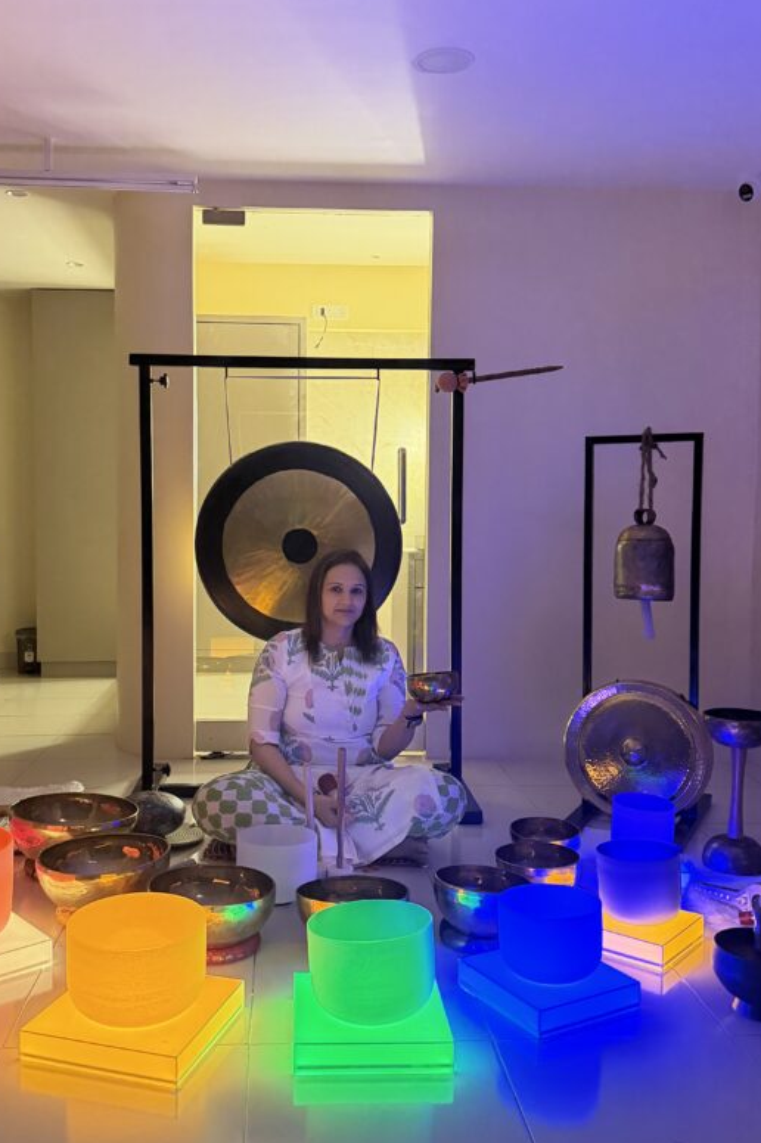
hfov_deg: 39.9
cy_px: 559
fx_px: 1047
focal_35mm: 33
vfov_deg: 57.2
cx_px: 335
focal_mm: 6.76
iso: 1000
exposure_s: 1/25
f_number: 1.78
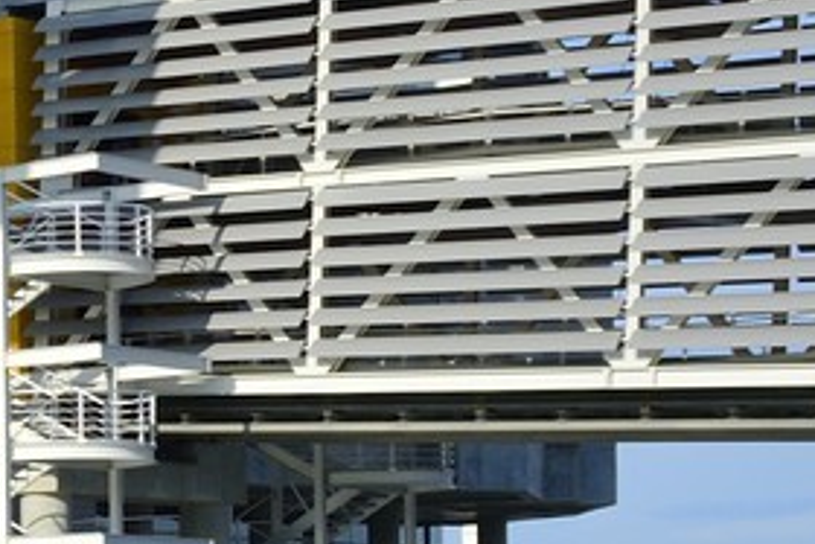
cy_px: 625
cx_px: -1269
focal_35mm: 137
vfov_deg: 9.9
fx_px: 3103
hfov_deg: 11.6
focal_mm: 24
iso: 100
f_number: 9
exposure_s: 1/320
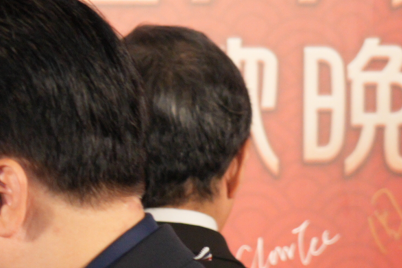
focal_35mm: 266
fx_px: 2971
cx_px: -186
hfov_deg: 7.6
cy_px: 356
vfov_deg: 5.1
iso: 2500
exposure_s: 1/200
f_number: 4
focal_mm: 56
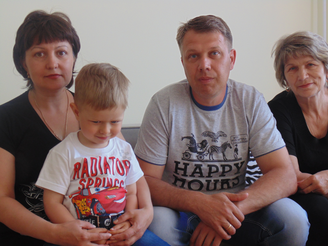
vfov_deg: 27.5
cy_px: 123
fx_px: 502
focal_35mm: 53
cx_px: 164
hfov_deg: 36.2
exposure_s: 1/30
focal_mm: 9.5
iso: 160
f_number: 3.9
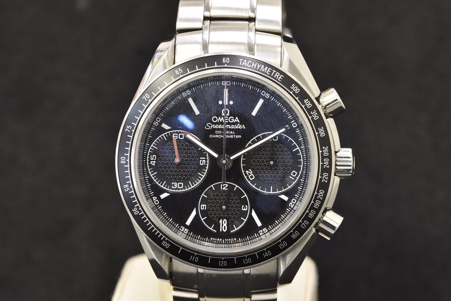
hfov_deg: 15.2
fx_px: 1692
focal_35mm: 135
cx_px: 226
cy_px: 150
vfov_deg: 10.2
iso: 100
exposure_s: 1/1.6
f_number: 11
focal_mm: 90
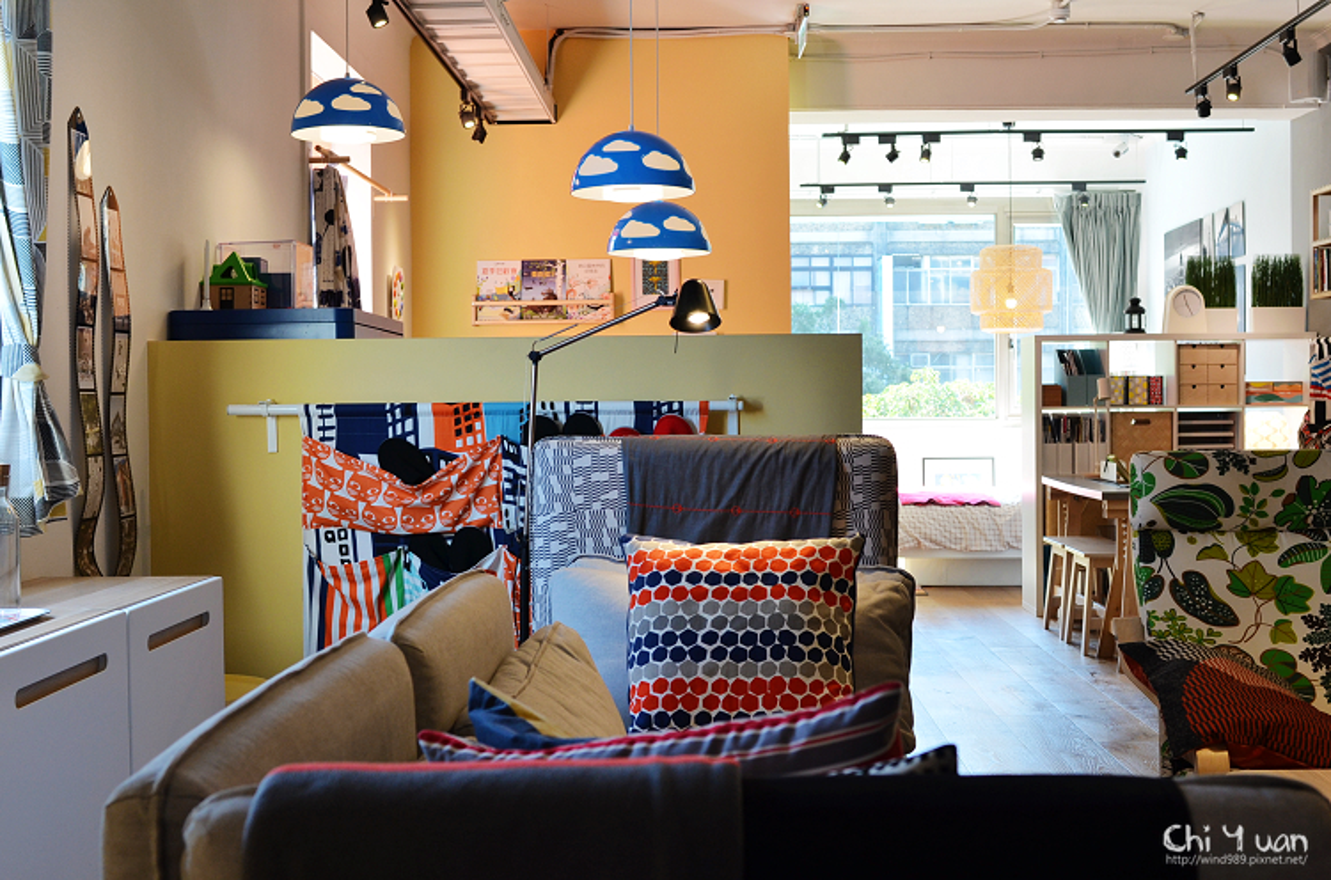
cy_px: 440
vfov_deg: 31.7
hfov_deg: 46.5
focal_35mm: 42
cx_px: 666
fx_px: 1549
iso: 400
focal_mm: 28
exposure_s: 1/100
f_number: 5
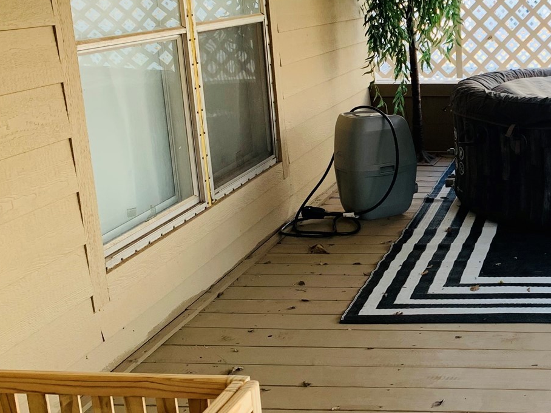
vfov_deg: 26.6
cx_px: 535
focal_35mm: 55
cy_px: 204
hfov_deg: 32.5
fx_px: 875
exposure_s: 1/122
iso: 32
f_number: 1.8
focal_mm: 4.25
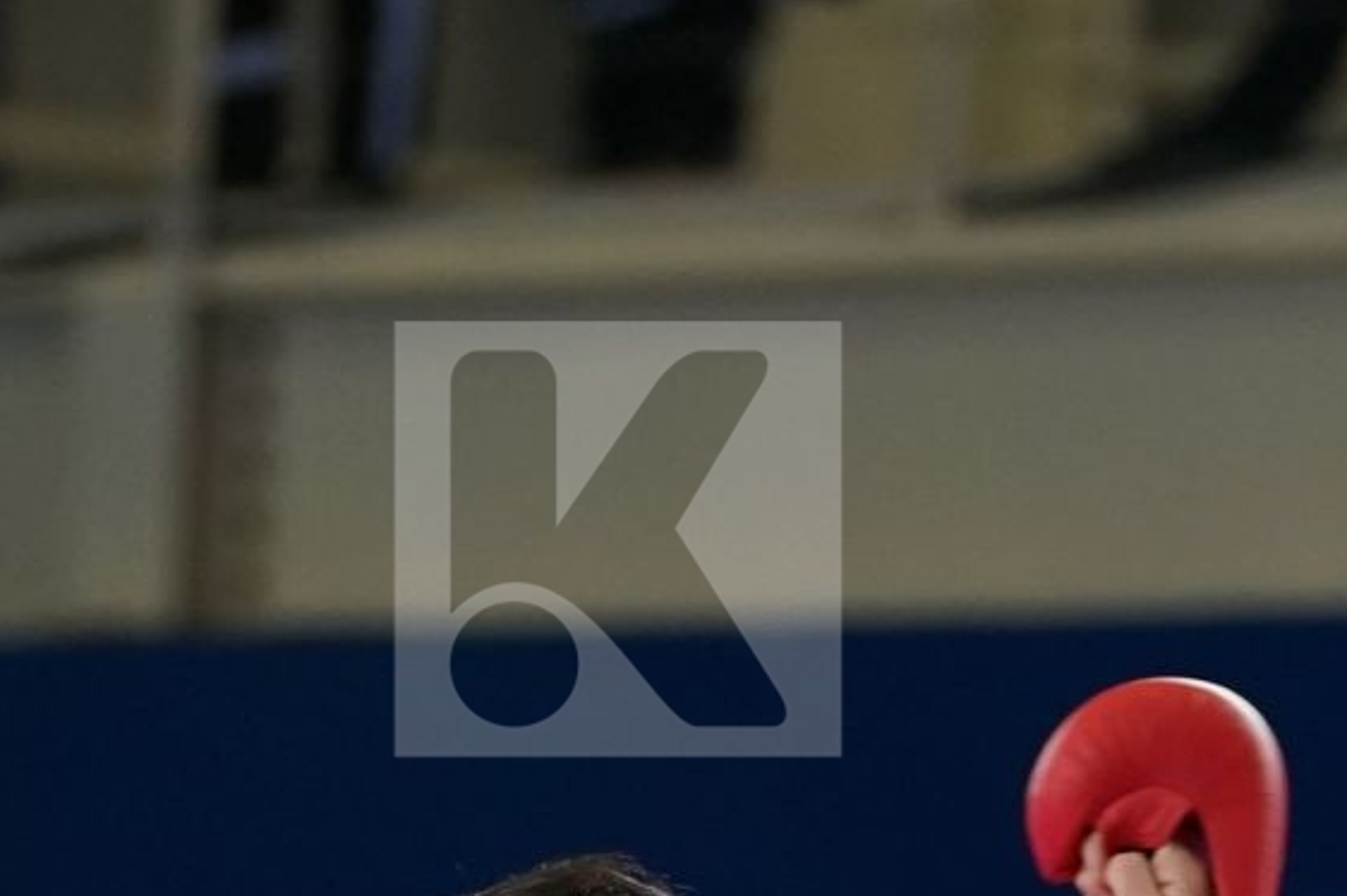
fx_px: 20492
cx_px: 618
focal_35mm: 548
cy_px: 1387
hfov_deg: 3.8
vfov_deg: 2.5
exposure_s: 1/1000
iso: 1250
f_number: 2.8
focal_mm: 114
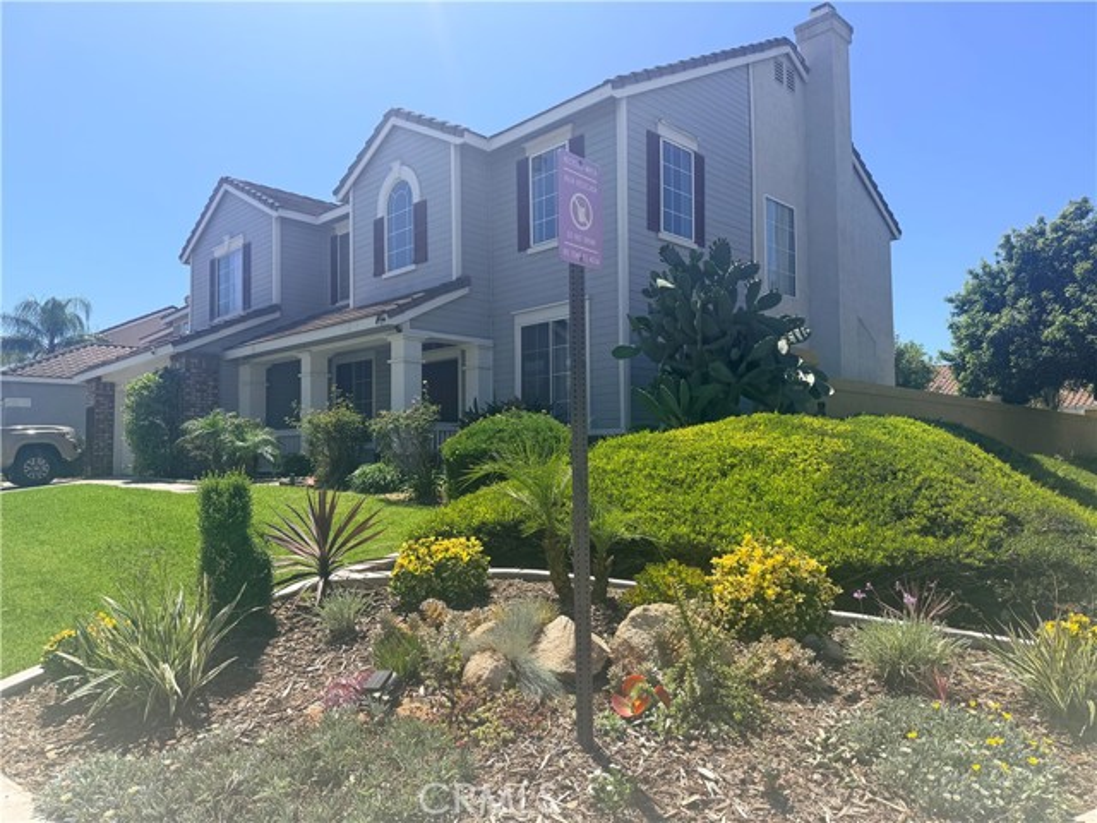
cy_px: 412
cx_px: 548
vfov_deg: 56.8
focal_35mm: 24
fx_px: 761
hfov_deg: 71.6
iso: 80
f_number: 1.78
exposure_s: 1/3759
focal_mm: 6.76
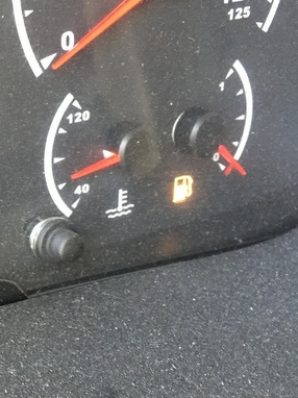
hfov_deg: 21.2
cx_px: -101
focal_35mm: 62
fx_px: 712
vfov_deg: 31.2
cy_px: 210
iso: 200
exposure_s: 1/33
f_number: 2.2
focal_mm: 4.15
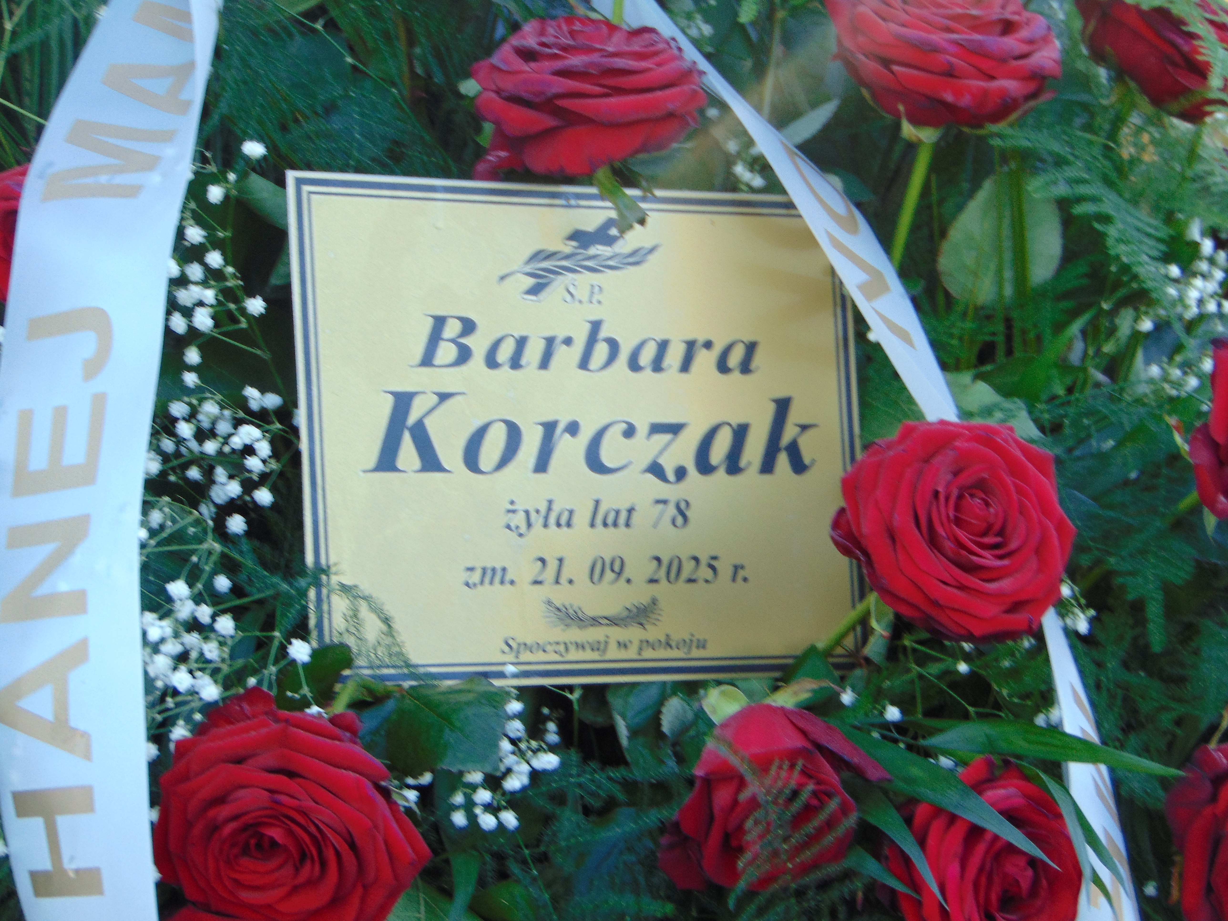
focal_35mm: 108
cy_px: 460
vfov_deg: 13.7
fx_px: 3831
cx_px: 614
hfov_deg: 18.2
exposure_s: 1/60
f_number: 3.9
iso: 100
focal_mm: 19.4
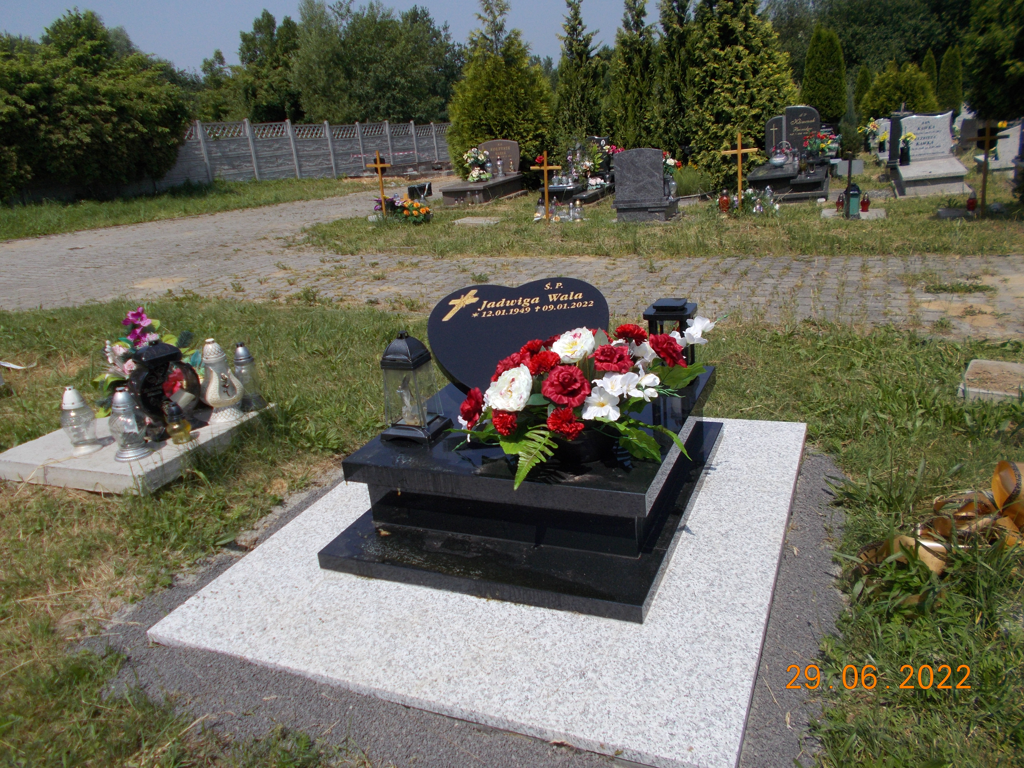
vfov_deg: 53.1
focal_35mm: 26
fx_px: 769
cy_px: 384
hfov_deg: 67.3
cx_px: 512
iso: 80
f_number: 8
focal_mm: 4.6
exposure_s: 1/250
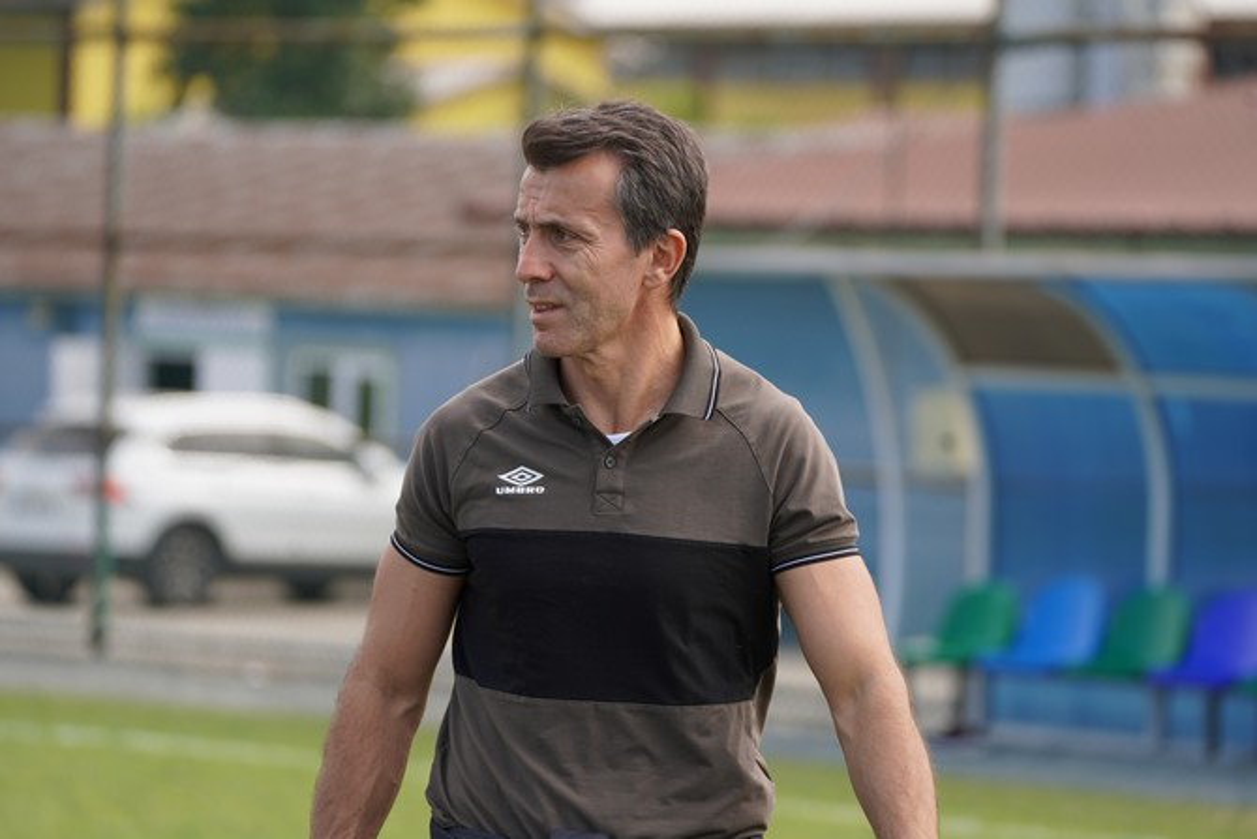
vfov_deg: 6.5
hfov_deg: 9.7
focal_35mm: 212
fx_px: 7403
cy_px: 420
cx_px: 628
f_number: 5.6
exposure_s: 1/250
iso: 160
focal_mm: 212
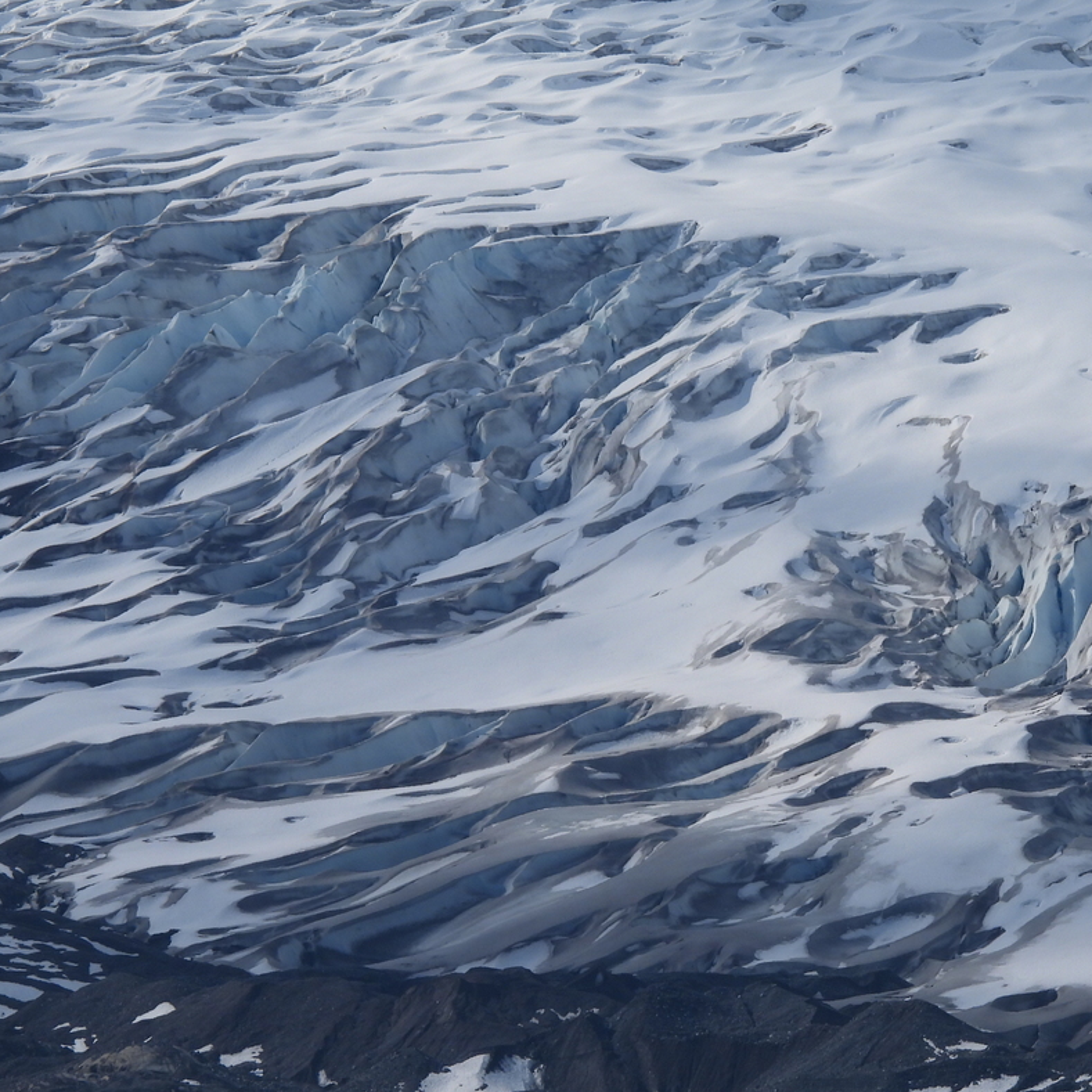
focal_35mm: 932
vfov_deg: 1.9
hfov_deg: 1.9
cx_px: 570
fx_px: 33263
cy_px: 475
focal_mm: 116
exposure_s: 1/2000
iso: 100
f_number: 5.6
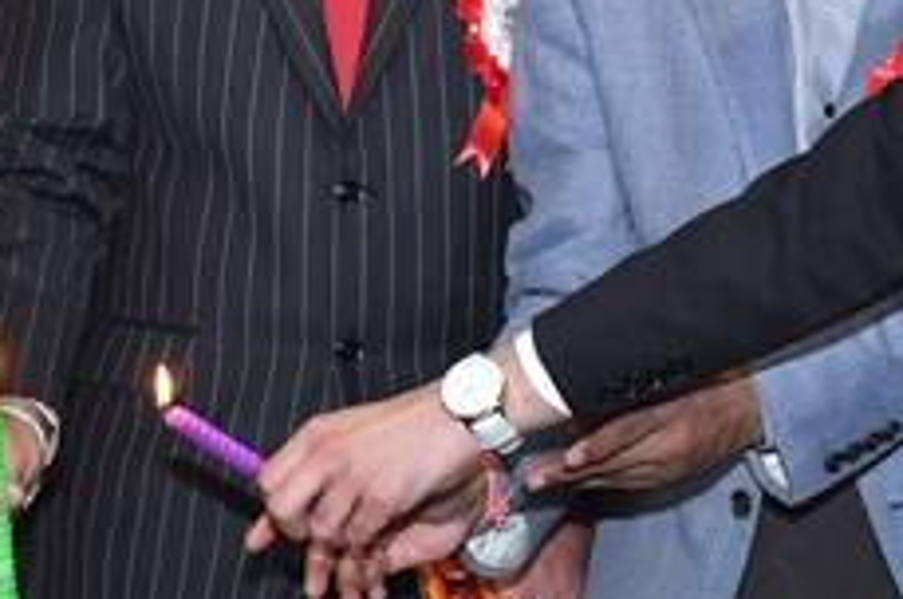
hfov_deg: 11.7
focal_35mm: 175
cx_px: 51
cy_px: 485
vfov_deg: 7.8
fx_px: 4383
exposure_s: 1/125
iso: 640
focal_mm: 27
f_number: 5.6
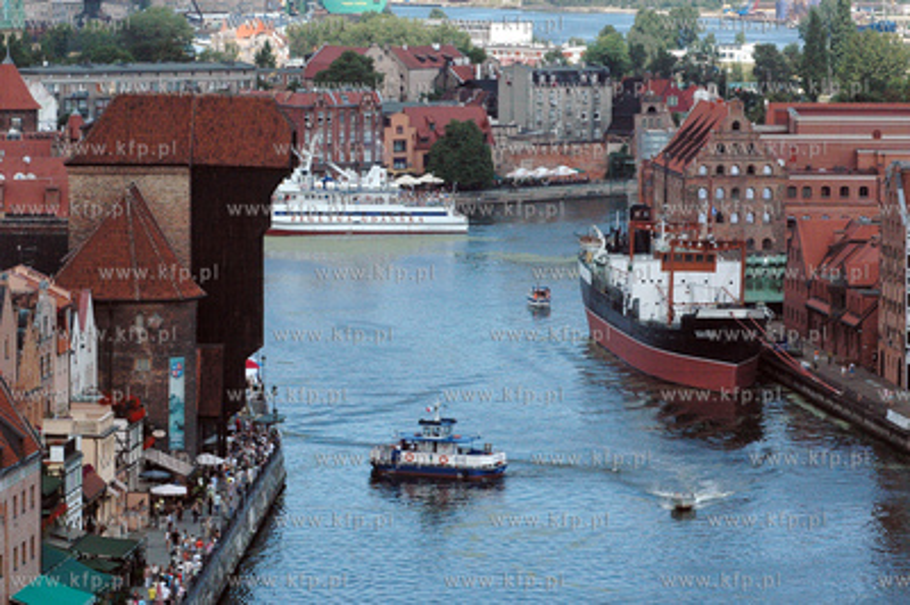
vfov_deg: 8.7
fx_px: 3978
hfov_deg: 13.1
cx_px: 455
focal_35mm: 158
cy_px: 302
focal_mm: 105
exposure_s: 1/1600
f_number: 10
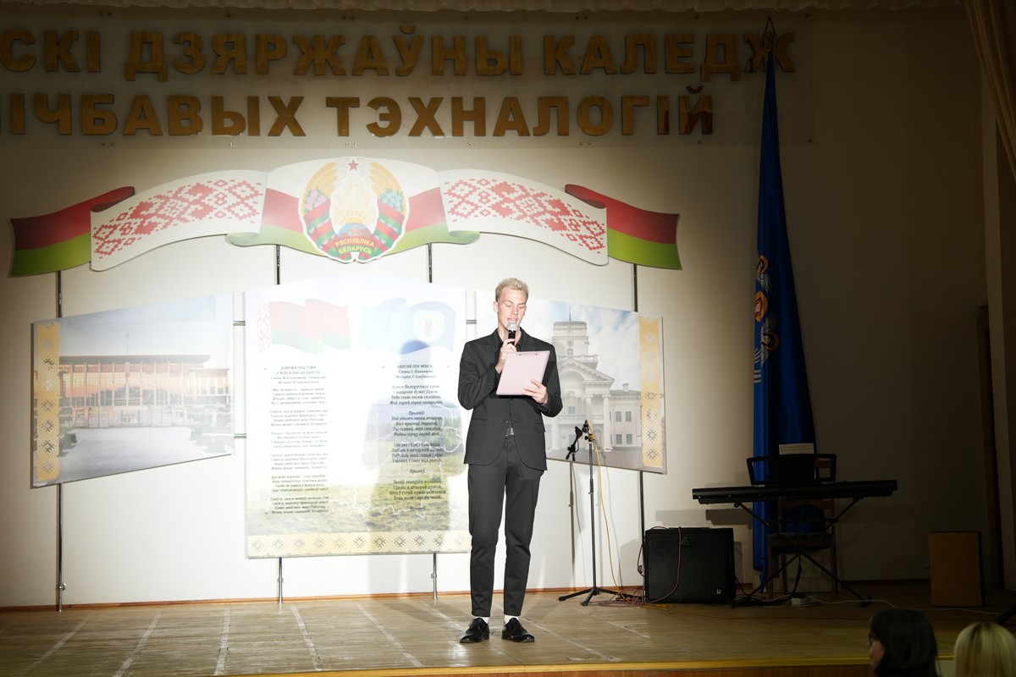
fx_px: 1975
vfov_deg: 19.5
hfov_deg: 28.8
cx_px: 508
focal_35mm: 70
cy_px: 338
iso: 640
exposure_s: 1/100
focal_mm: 70
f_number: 2.8
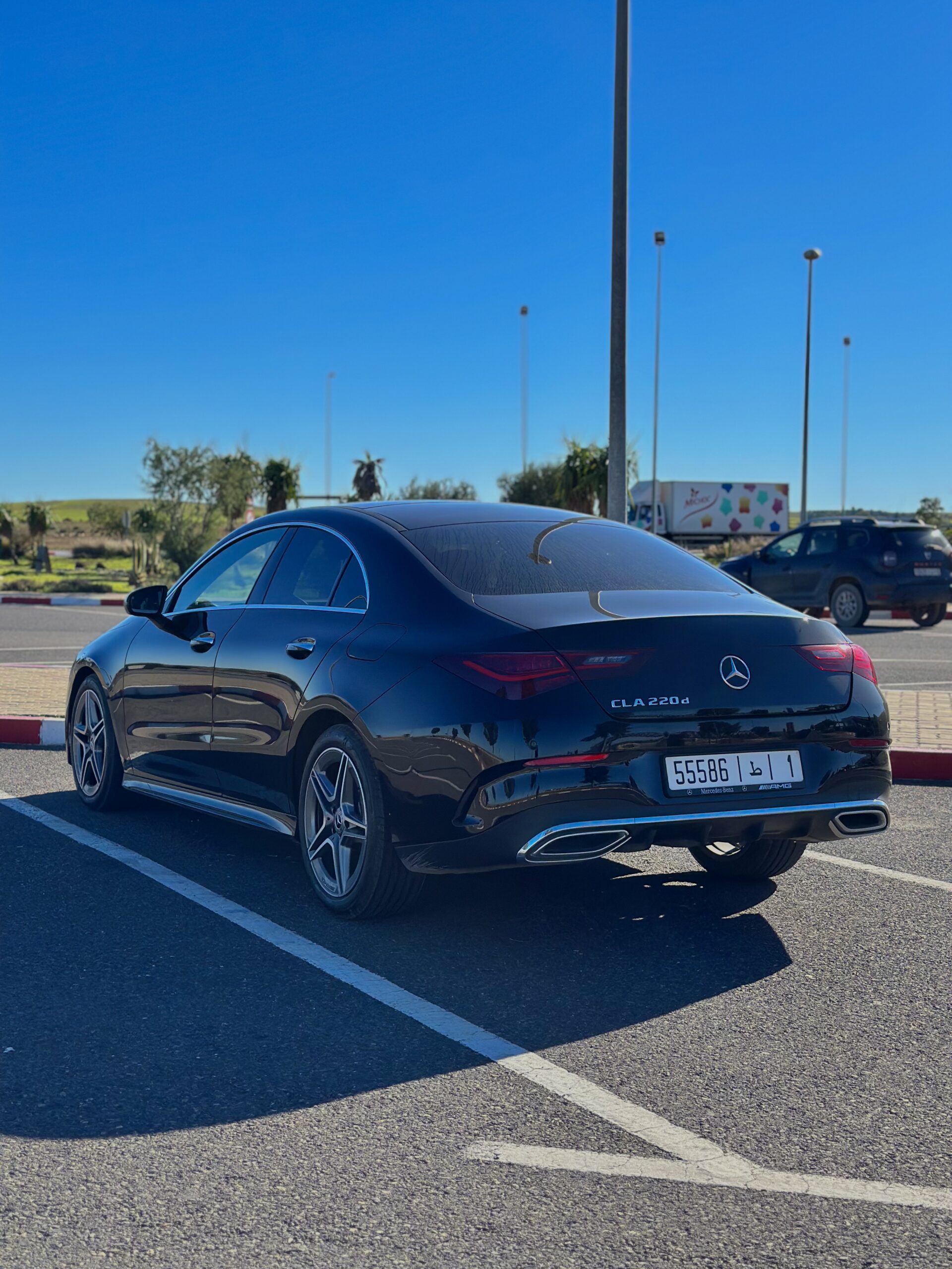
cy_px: 634
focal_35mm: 48
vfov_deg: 39.7
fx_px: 1760
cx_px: 476
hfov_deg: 30.3
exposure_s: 1/6211
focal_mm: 6.86
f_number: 1.78
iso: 80
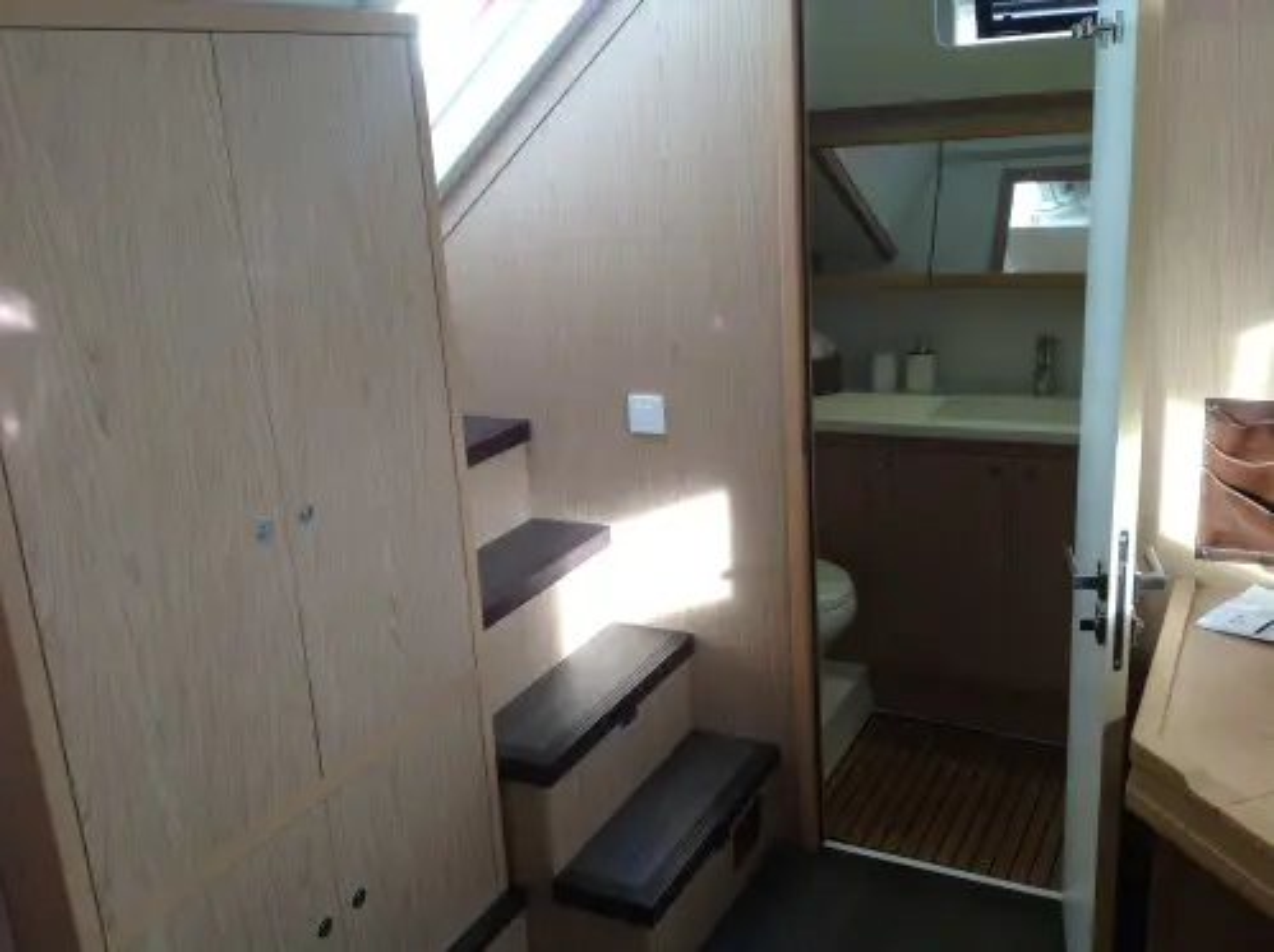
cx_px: 637
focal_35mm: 35
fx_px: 1287
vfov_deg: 40.6
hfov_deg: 52.7
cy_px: 476
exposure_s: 1/120
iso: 100
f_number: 2.4
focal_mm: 4.28
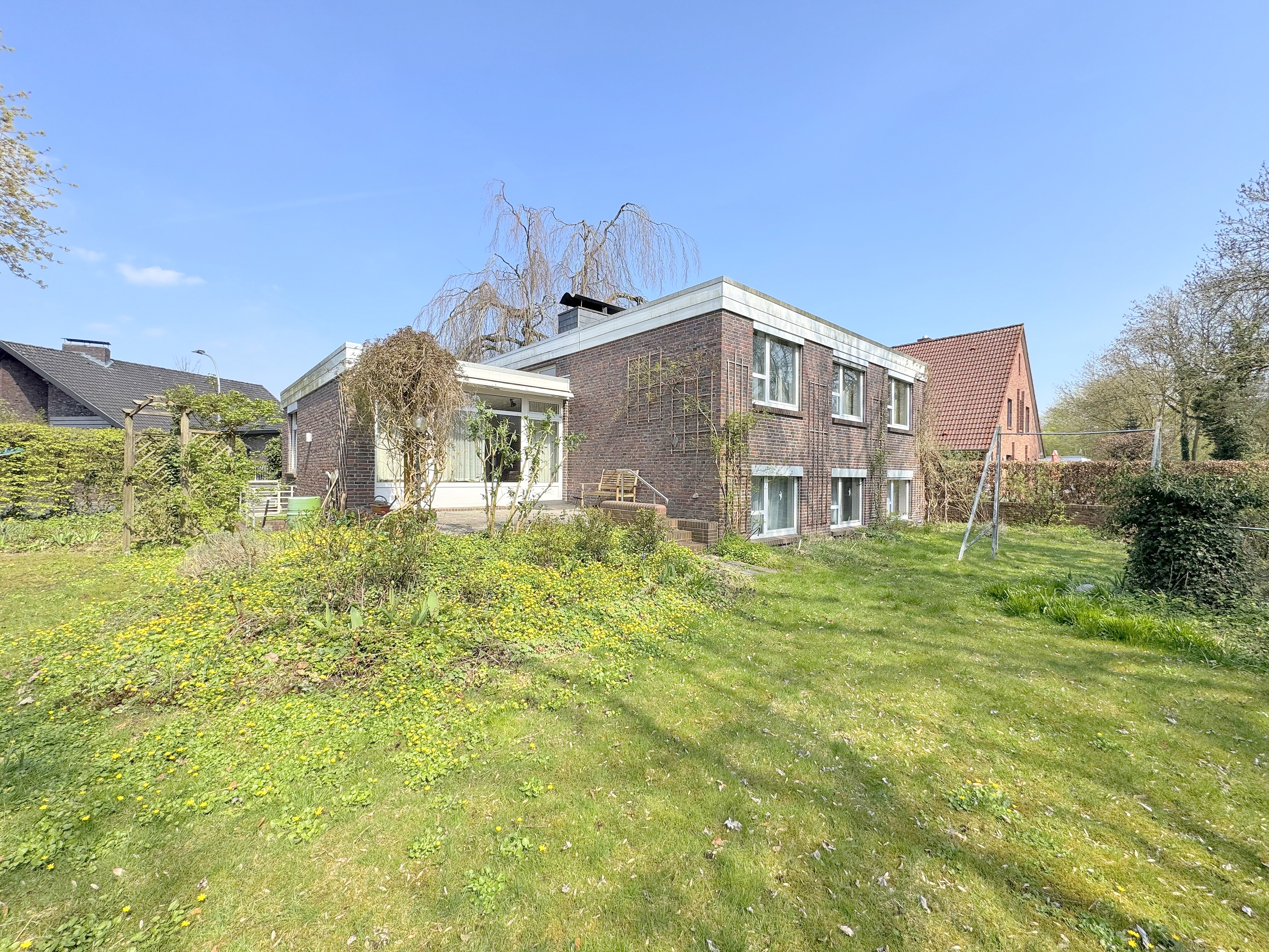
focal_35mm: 14
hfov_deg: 102.1
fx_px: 513
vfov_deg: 85.7
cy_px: 476
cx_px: 634
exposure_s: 1/1063
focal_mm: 2.22
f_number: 2.2
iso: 40
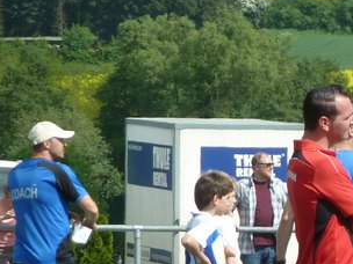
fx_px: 7036
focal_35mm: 690
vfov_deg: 2.2
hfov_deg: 2.9
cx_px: 388
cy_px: 255
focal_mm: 49.2
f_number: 4.9
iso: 160
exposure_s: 1/640
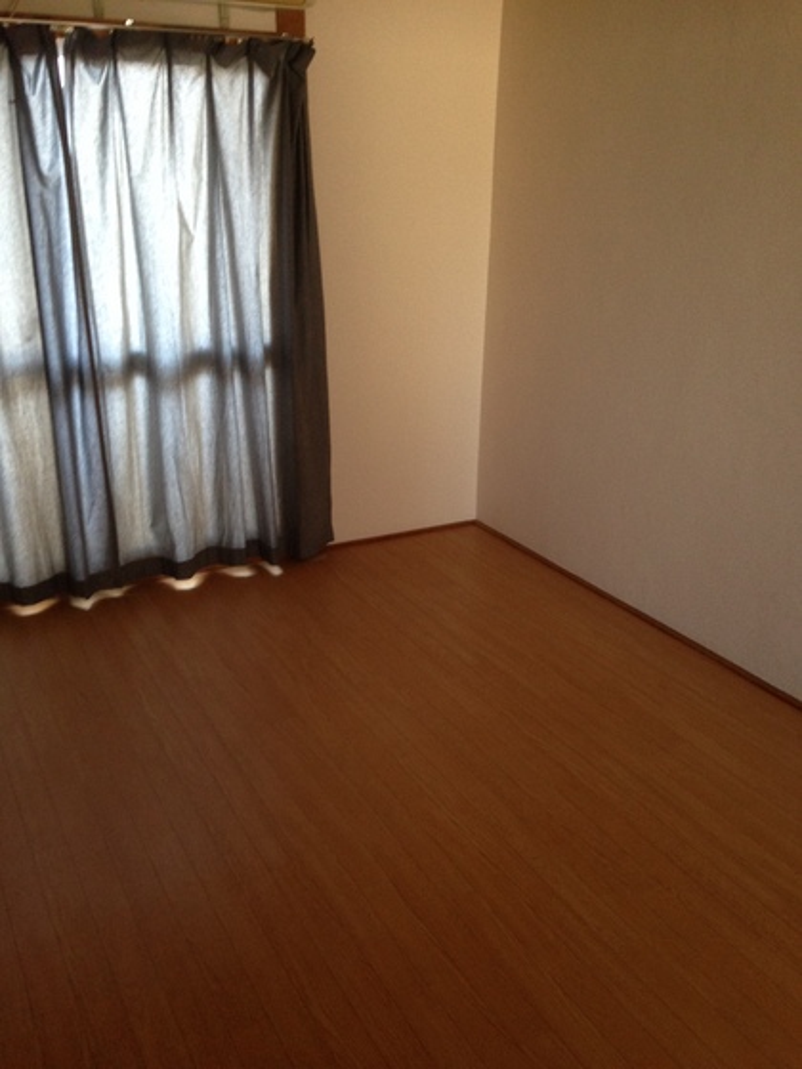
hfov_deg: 42.9
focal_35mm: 33
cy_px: 534
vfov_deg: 55.4
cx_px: 401
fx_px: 1019
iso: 160
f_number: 2.4
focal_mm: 4.12
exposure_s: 1/20
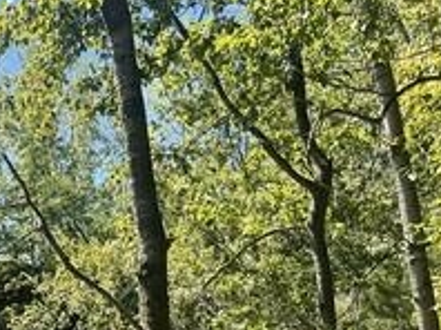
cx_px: 7
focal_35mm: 81
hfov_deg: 23.2
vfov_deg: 17.7
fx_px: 1031
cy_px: 341
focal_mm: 5.1
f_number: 1.6
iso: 32
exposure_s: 1/1387
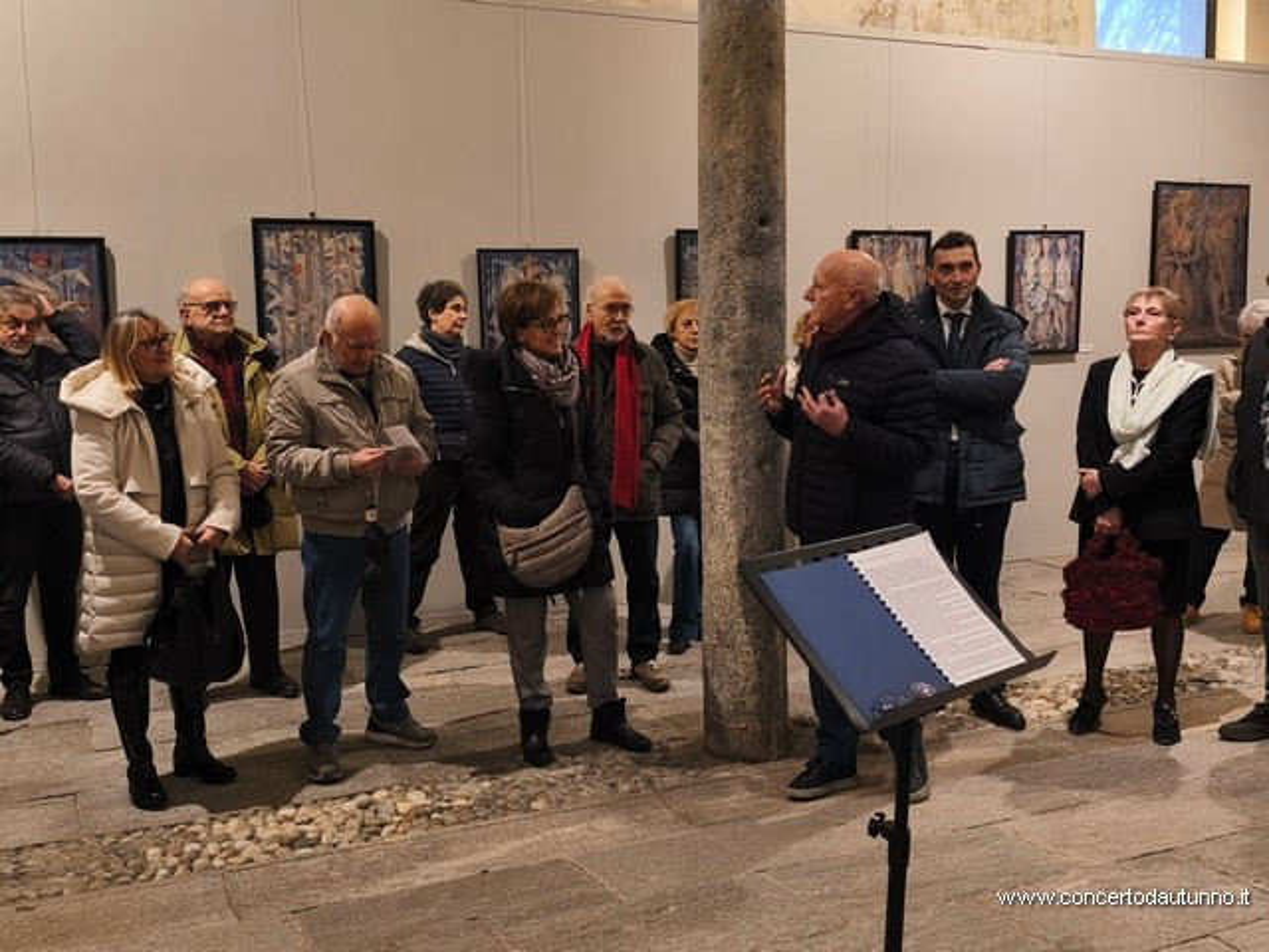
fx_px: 1283
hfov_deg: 52.6
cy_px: 476
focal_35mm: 35
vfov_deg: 40.7
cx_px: 634
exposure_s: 1/50
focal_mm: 6.18
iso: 500
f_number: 1.65
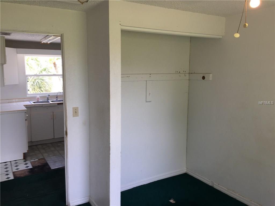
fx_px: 230
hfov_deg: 61.7
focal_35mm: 29
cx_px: 138
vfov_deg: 48.2
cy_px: 103
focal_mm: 4.15
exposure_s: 1/60
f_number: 2.2
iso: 32
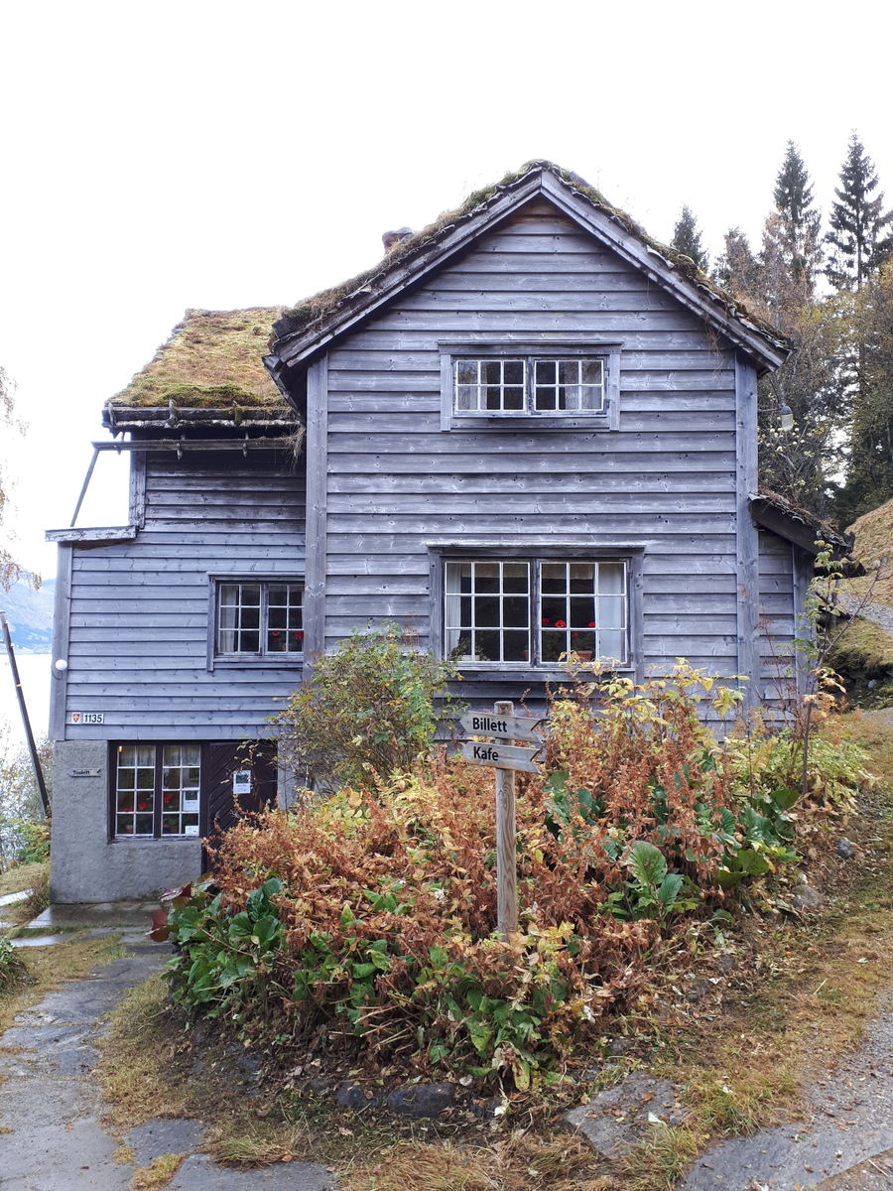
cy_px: 596
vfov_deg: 65.3
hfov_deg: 51.4
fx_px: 929
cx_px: 446
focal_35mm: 27
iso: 40
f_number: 1.9
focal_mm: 3.6
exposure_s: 1/33
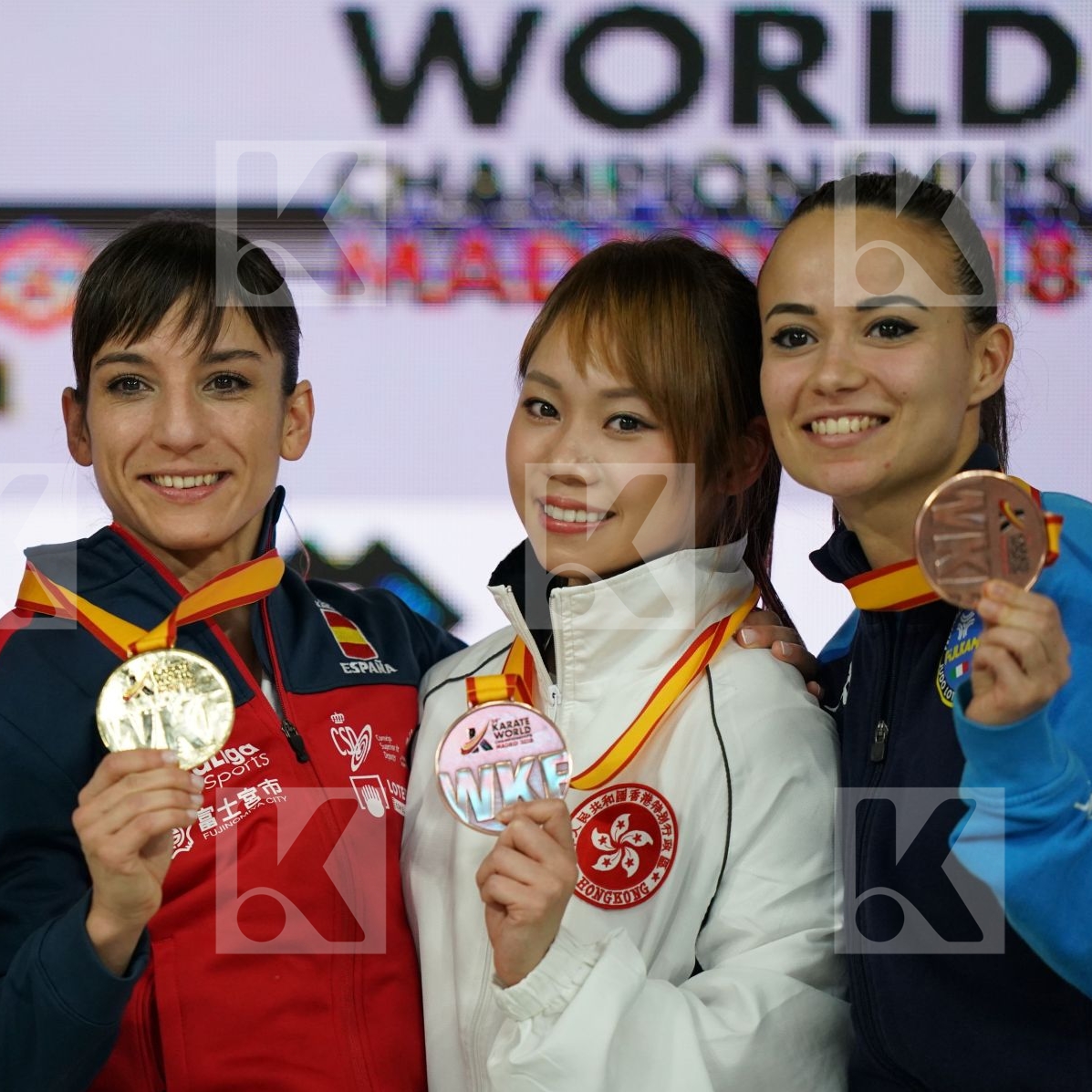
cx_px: 301
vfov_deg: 3.4
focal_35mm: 511
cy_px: 546
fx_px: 18238
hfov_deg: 3.4
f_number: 2.8
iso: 2500
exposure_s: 1/400
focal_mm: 400
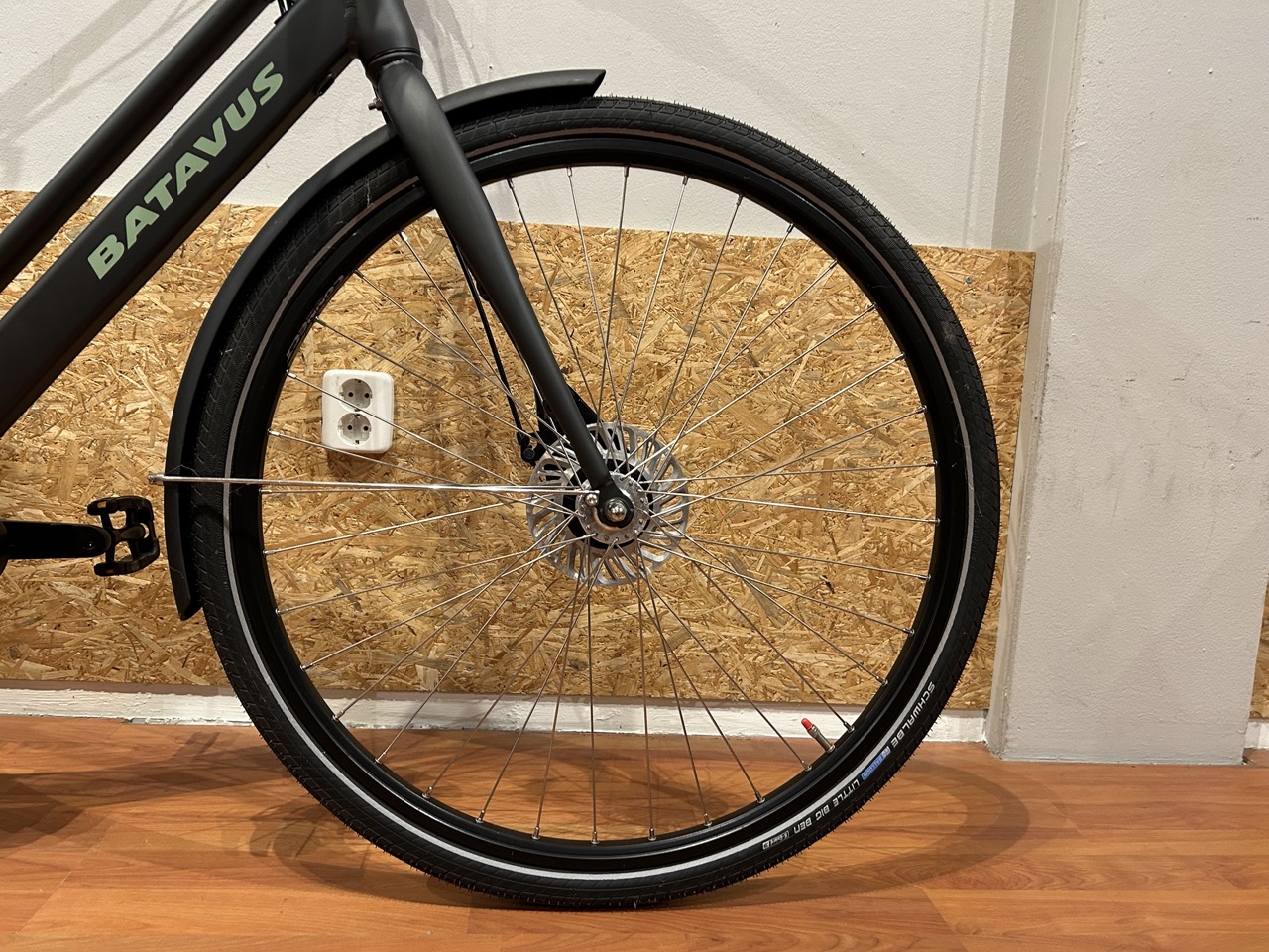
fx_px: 953
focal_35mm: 26
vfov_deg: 53.1
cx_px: 634
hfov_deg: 67.3
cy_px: 476
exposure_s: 1/50
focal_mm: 5.7
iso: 200
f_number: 1.5
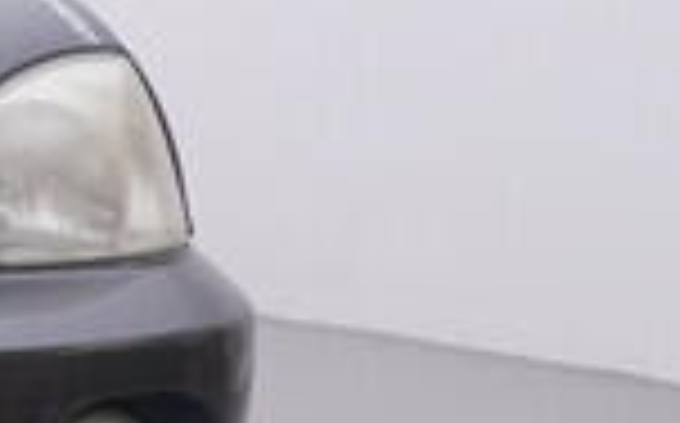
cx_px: -1166
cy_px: 166
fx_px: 2878
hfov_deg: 10.6
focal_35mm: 155
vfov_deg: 8.4
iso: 200
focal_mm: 15
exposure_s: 1/80
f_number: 5
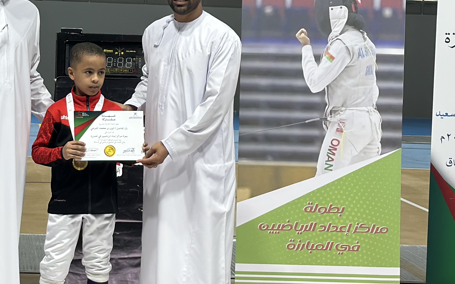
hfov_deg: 17.3
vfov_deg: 10.9
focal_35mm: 120
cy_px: 89
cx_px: 111
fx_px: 1488
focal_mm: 6.86
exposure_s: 1/151
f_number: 1.78
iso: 64
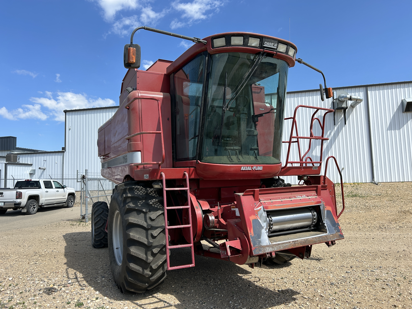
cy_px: 154
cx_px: 206
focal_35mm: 26
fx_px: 309
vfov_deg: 53.1
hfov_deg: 67.3
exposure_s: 1/3460
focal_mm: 5.7
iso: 50
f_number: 1.5
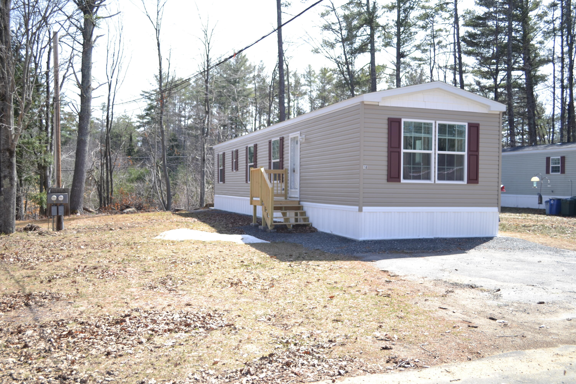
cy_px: 192
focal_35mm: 33
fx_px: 528
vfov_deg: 40.0
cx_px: 288
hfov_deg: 57.2
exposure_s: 1/250
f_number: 8
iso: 100
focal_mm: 22
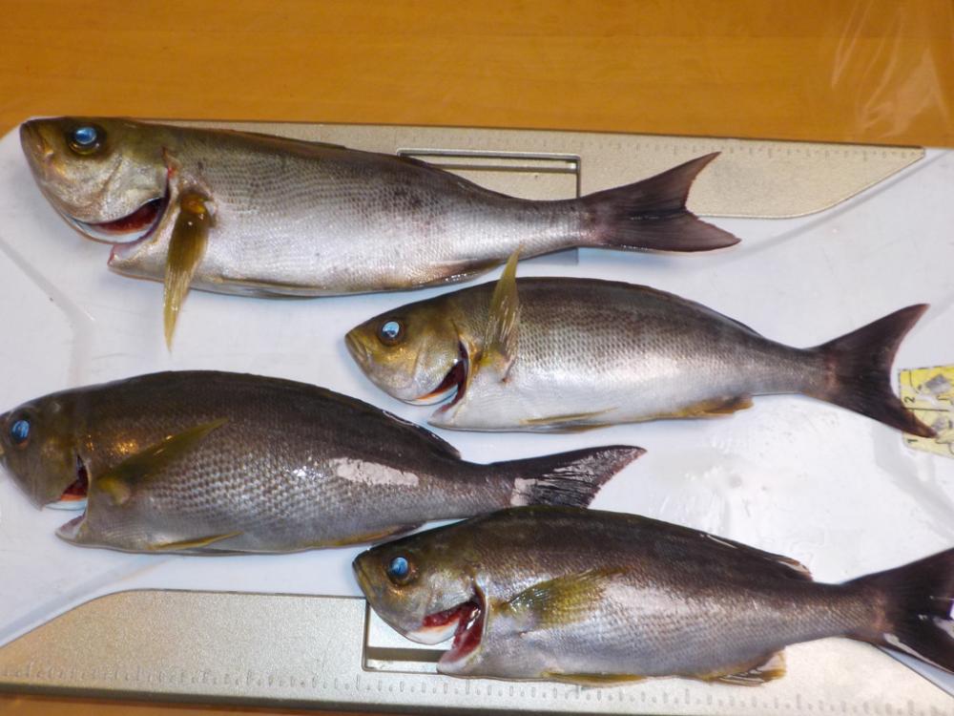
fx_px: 827
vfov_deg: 46.8
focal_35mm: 30
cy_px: 358
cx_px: 477
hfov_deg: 60.0
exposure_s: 1/30
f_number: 3.3
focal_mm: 4.1
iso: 125
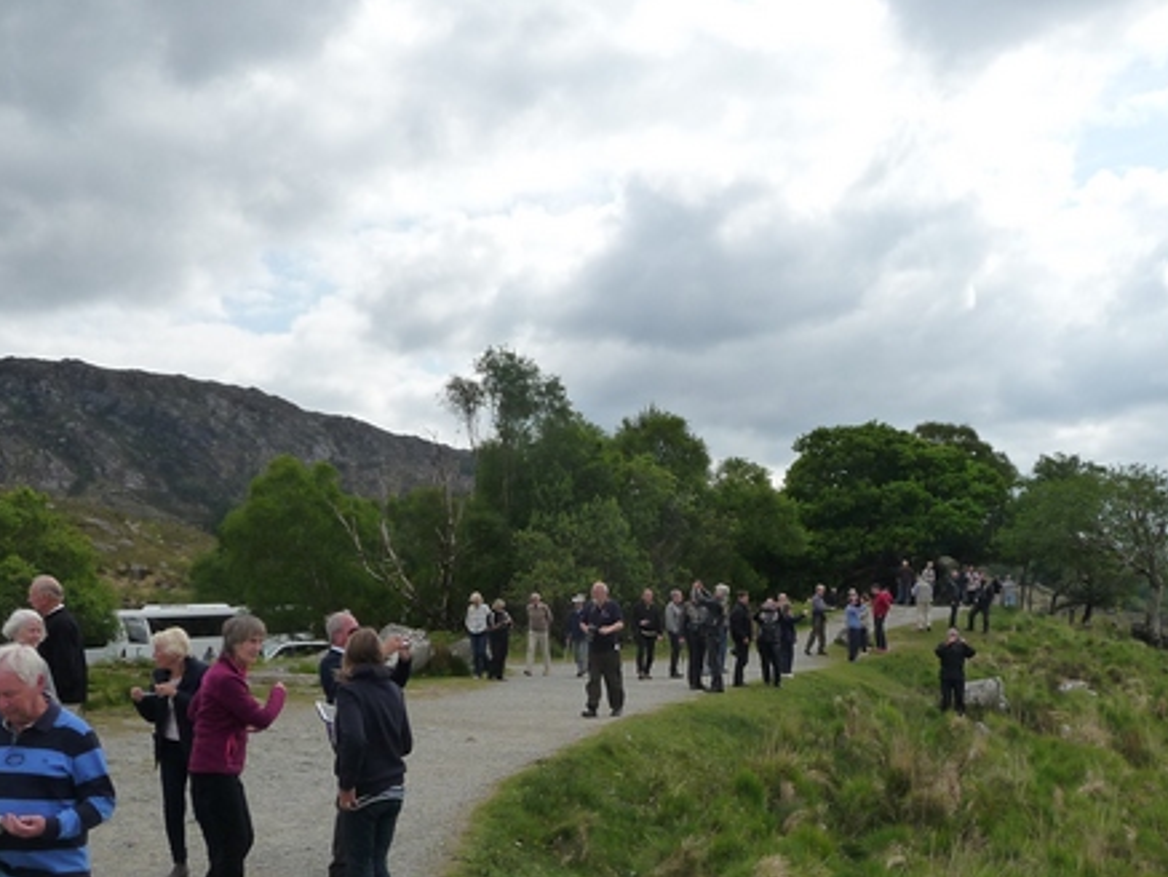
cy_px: 604
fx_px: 1384
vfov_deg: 34.7
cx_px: 609
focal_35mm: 41
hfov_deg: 45.8
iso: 160
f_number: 8
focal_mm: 4.7
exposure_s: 1/320
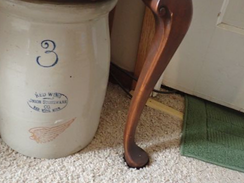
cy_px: 106
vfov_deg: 35.1
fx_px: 289
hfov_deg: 45.8
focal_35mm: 41
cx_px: 120
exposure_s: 1/30
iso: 800
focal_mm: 5.4
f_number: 2.3
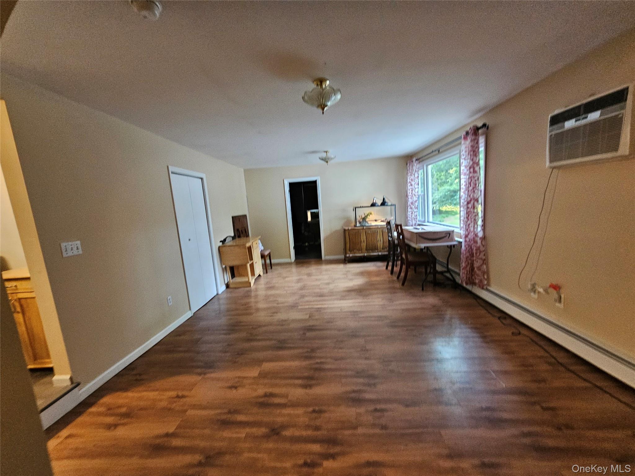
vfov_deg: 89.9
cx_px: 318
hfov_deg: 106.2
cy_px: 238
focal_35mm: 13
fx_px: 238
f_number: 2.2
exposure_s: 1/30
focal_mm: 2.2
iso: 400
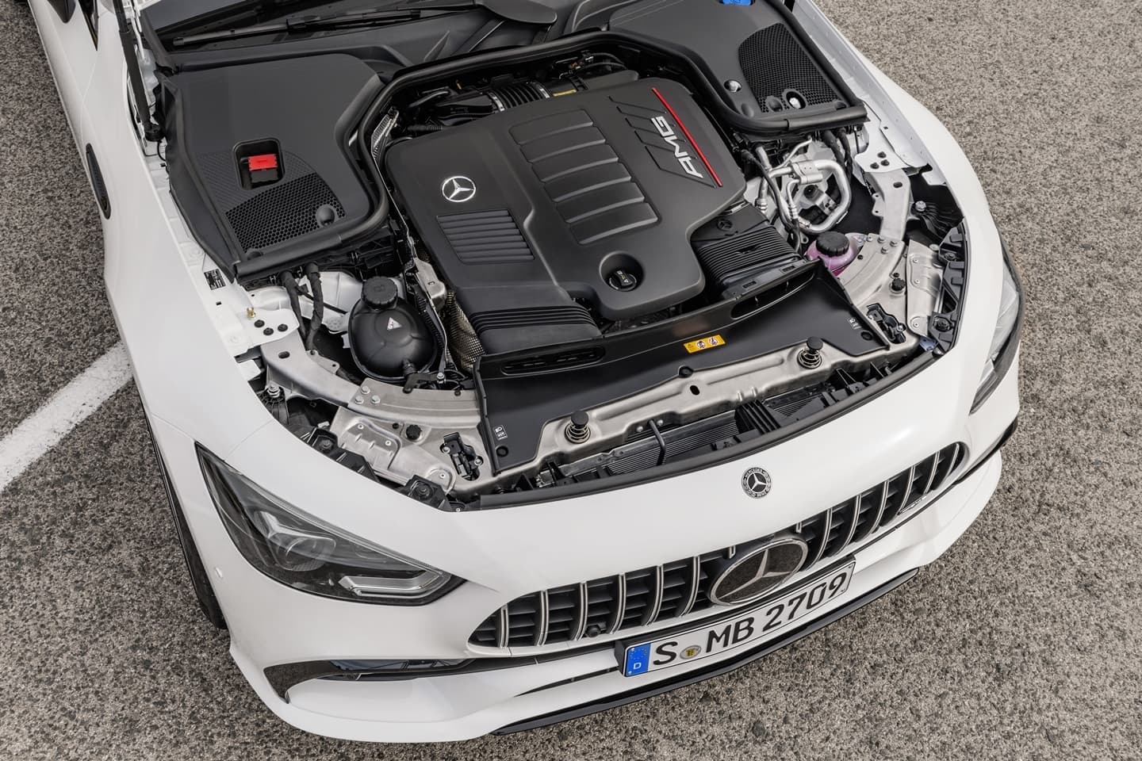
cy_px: 380
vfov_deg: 31.9
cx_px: 571
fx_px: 1332
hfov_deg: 46.4
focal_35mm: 42
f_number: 16
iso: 100
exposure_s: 1/40
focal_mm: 42
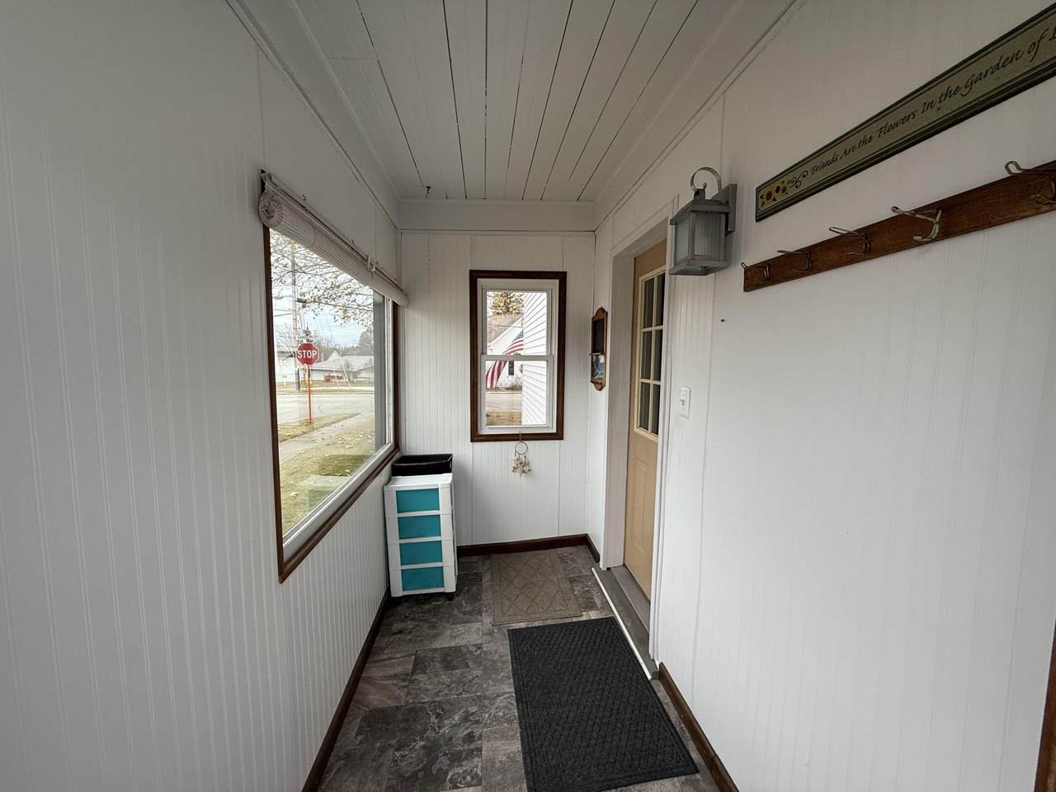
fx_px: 427
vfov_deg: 85.7
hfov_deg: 102.1
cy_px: 396
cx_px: 528
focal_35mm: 14
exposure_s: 1/99
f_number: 2.2
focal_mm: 2.22
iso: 100
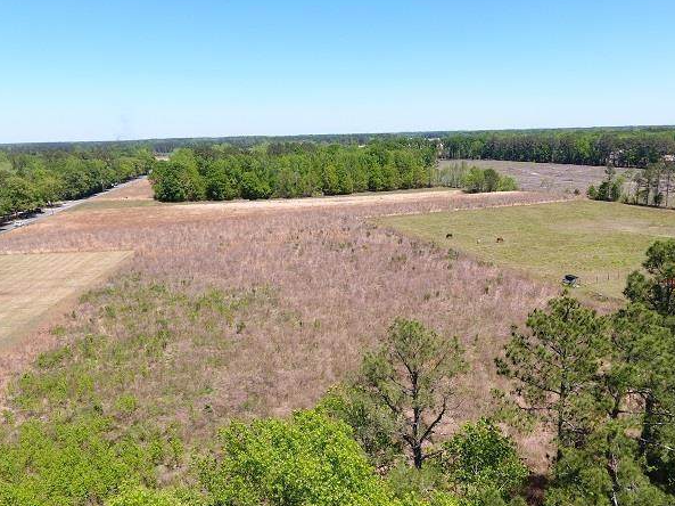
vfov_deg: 51.1
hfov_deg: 65.2
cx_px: 376
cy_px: 293
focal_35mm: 27
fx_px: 526
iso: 100
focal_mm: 3.61
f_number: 2.8
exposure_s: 1/499
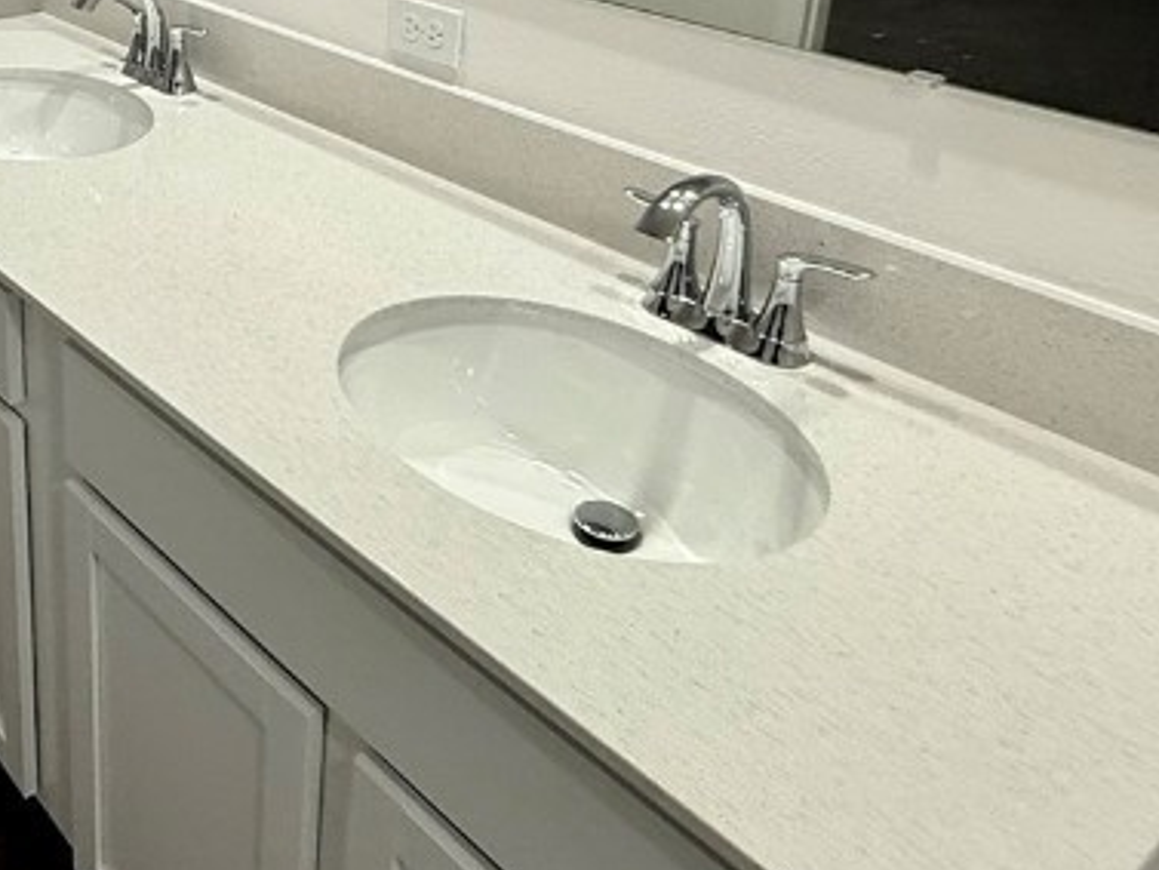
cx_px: 129
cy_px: 98
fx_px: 1273
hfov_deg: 44.8
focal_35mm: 38
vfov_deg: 35.6
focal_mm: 2.22
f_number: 2.2
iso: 125
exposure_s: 1/120
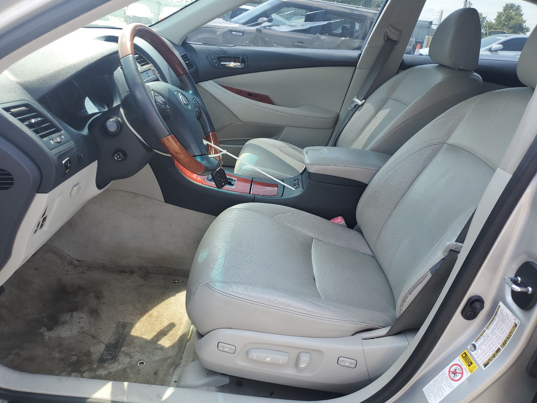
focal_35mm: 26
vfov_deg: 53.1
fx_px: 403
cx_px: 268
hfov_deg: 67.3
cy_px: 202
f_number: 1.5
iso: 50
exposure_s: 1/345
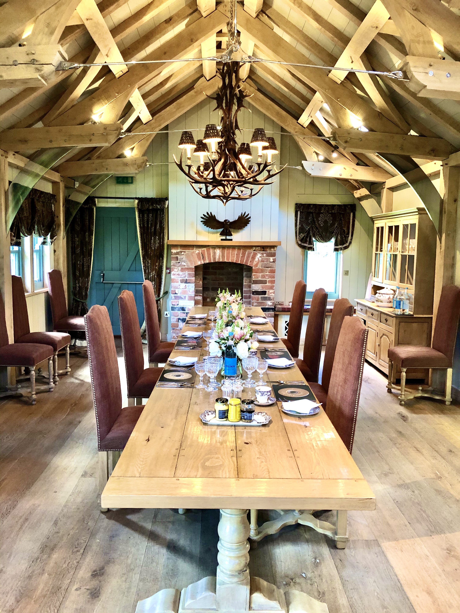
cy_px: 306
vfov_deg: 63.4
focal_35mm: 28
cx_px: 230
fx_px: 496
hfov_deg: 49.7
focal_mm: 4
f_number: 1.8
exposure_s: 1/14
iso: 100
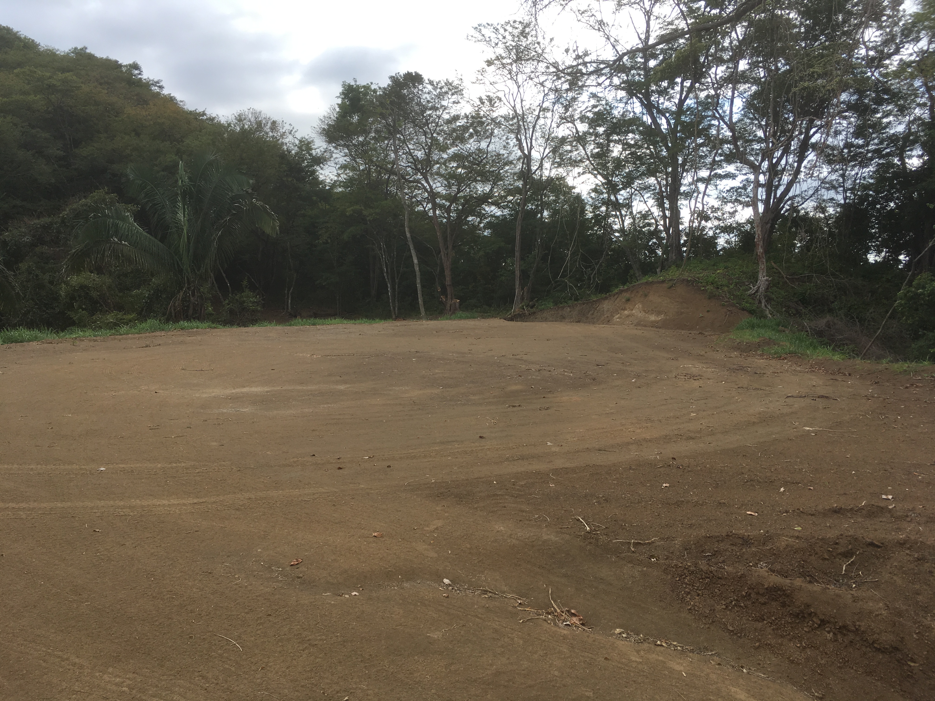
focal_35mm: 29
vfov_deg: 48.2
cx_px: 468
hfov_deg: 61.7
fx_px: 783
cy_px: 350
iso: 25
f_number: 2.2
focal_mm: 4.15
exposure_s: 1/894
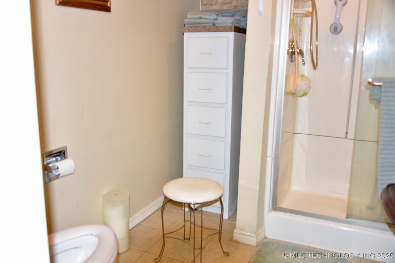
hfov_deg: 58.7
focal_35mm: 32
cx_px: 198
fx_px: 351
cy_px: 132
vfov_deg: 41.1
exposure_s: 1/60
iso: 320
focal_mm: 32
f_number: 3.8
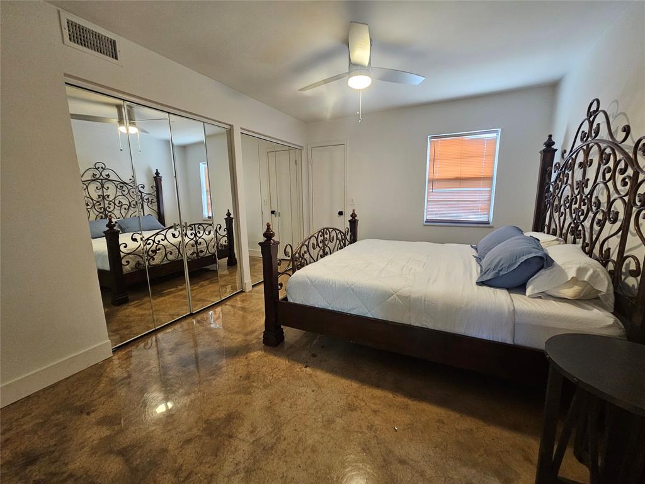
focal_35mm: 13
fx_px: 242
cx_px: 322
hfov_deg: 106.2
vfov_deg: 89.9
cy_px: 242
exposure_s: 1/40
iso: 320
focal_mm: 2.2
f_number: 2.2
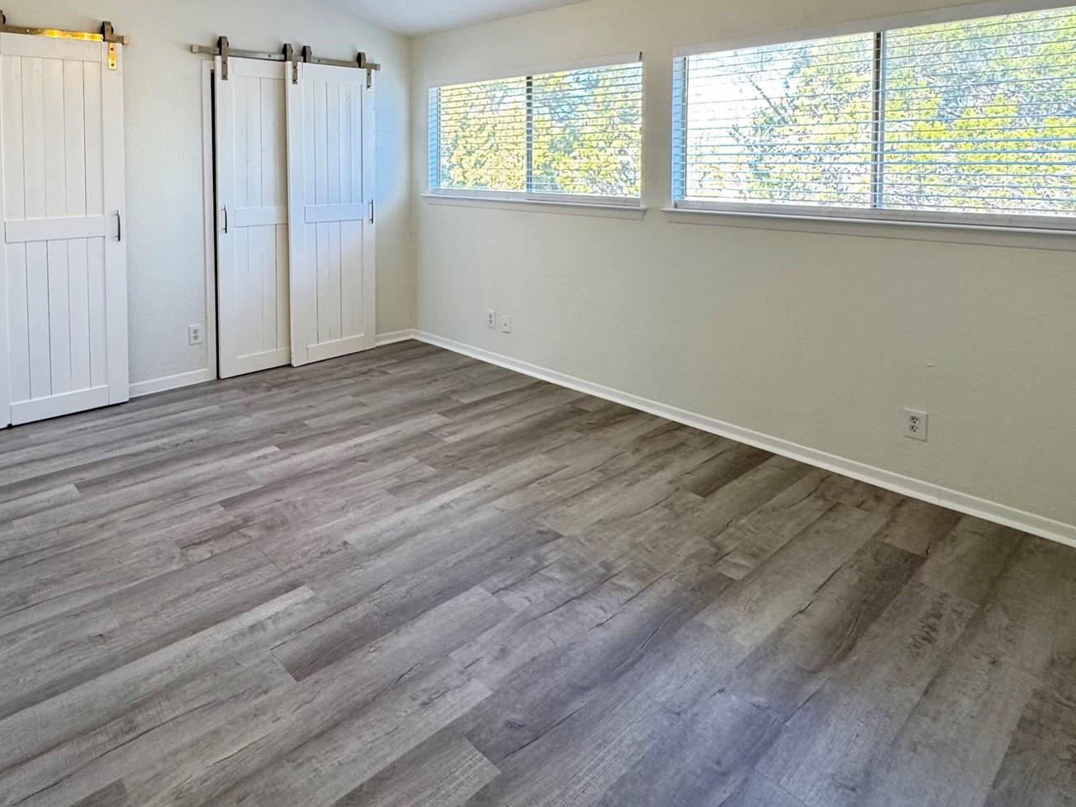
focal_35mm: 22
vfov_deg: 57.7
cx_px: 363
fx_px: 684
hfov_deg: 74.1
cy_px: 193
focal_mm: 2.22
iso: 200
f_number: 2.2
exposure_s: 1/60
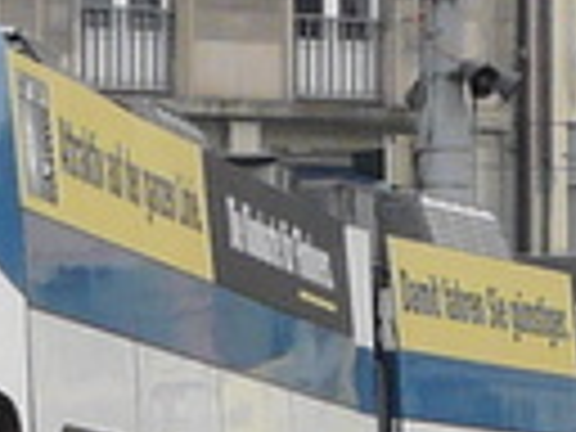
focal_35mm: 343
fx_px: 5707
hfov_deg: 5.8
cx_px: 270
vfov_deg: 4.3
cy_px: 549
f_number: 4
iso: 100
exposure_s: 1/250
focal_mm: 7.2
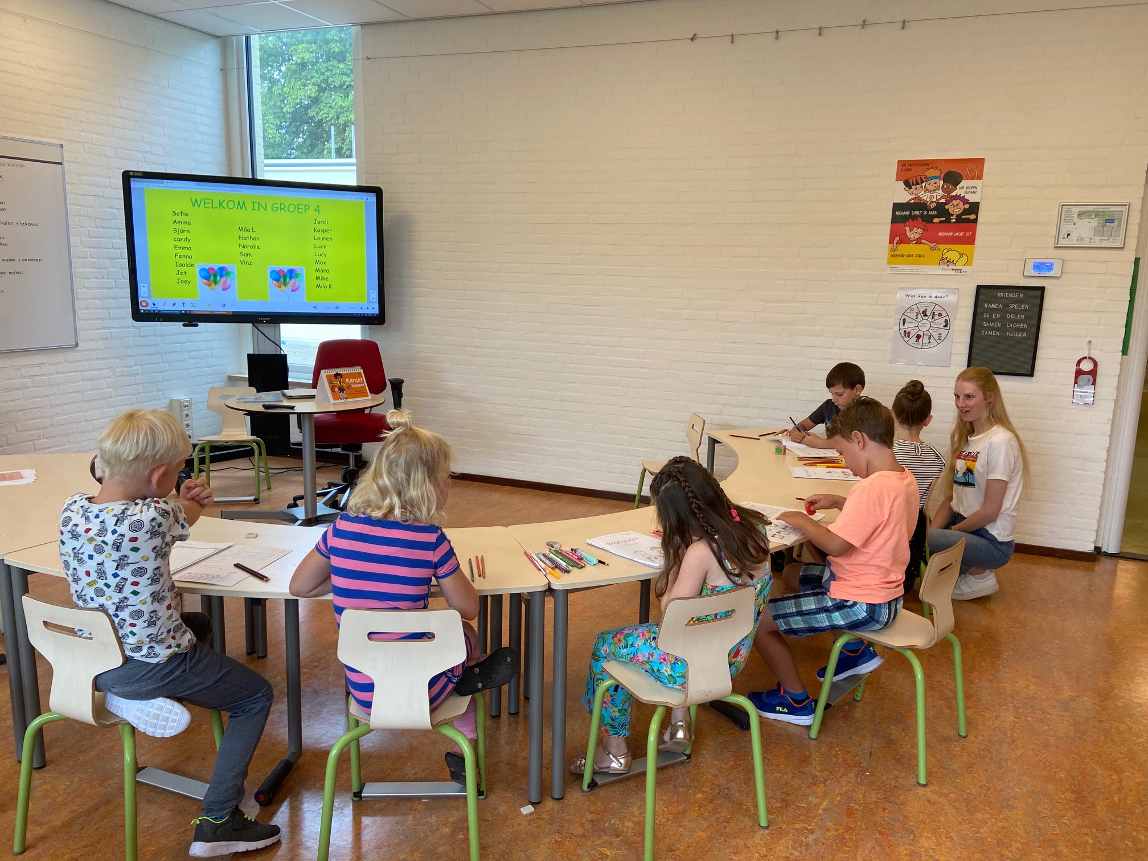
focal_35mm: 26
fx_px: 862
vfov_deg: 53.1
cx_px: 574
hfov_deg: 67.3
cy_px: 430
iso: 80
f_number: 1.8
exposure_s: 1/92
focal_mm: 4.25
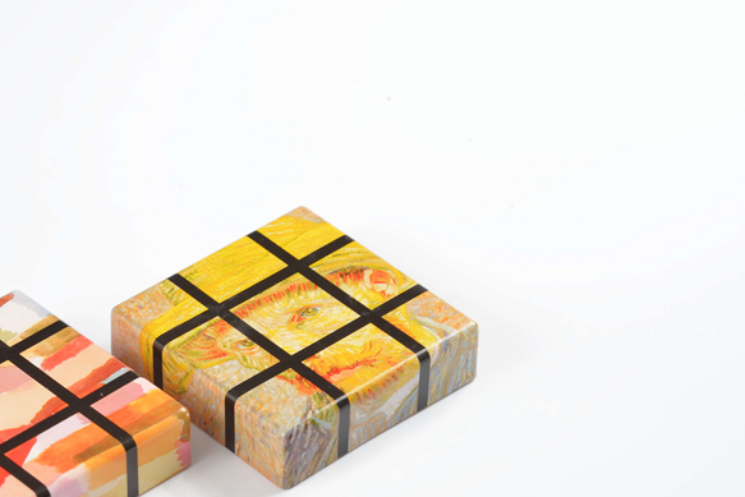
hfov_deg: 11.4
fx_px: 3726
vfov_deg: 7.6
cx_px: 137
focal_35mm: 180
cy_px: 376
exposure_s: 1/100
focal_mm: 105
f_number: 9
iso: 100
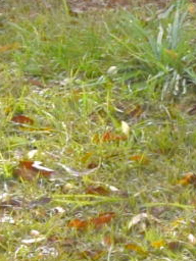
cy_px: -402
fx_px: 3065
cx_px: 1267
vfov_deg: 4.7
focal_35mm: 406
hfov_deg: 3.2
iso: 100
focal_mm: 24
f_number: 11
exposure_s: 1/200
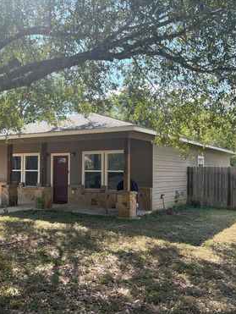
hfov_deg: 40.4
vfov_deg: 52.6
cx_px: 86
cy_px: 157
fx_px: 318
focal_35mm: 35
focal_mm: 5.7
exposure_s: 1/965
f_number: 1.5
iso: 50
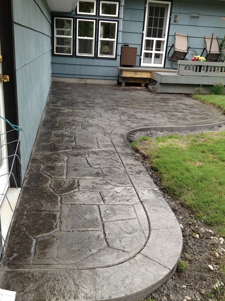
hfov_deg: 38.6
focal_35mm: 37
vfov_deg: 50.2
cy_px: 158
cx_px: 106
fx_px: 322
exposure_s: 1/120
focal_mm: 4.28
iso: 80
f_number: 2.4
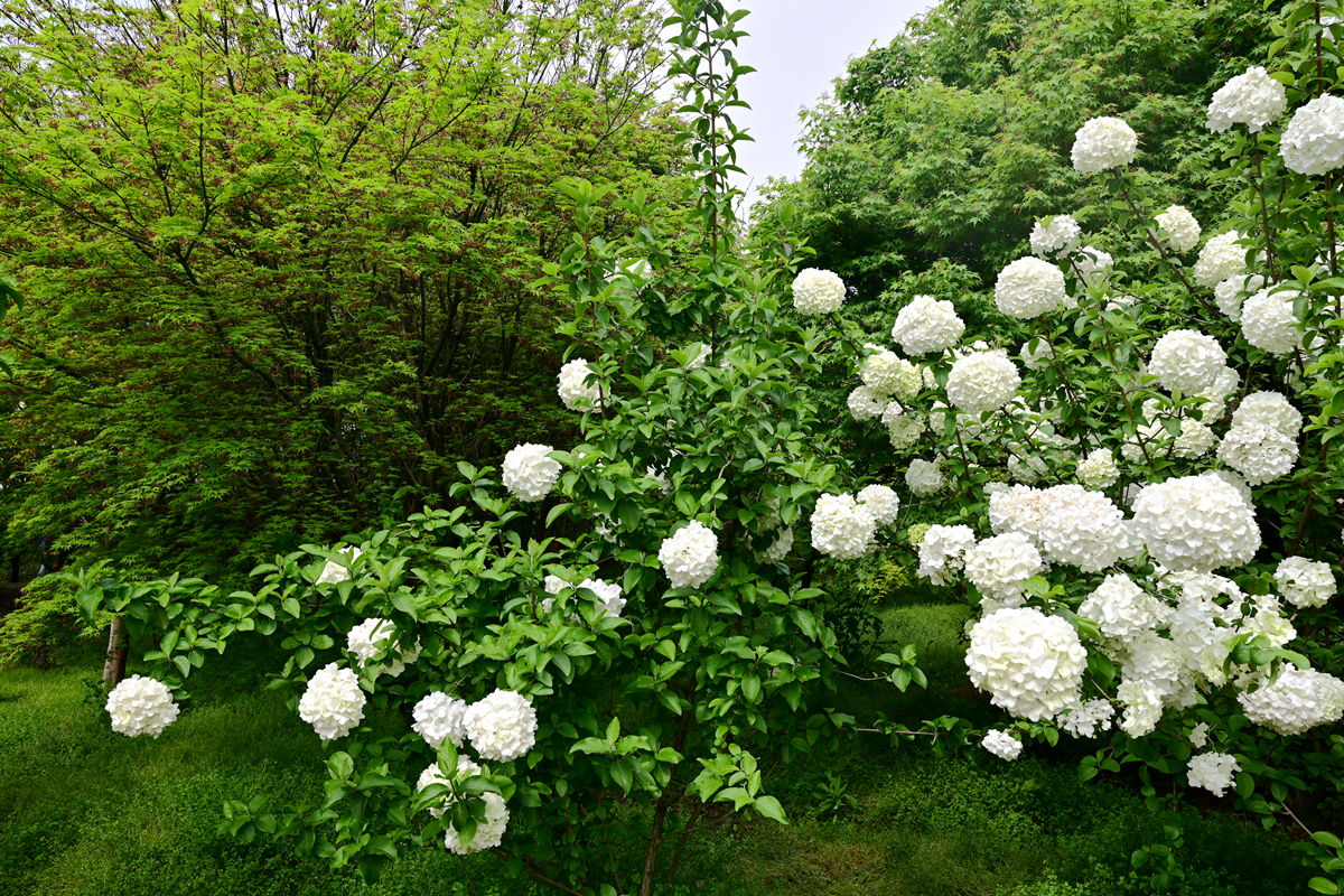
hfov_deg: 73.7
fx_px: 896
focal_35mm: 24
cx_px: 672
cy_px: 448
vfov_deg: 53.1
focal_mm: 24
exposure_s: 1/100
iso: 110
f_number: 8
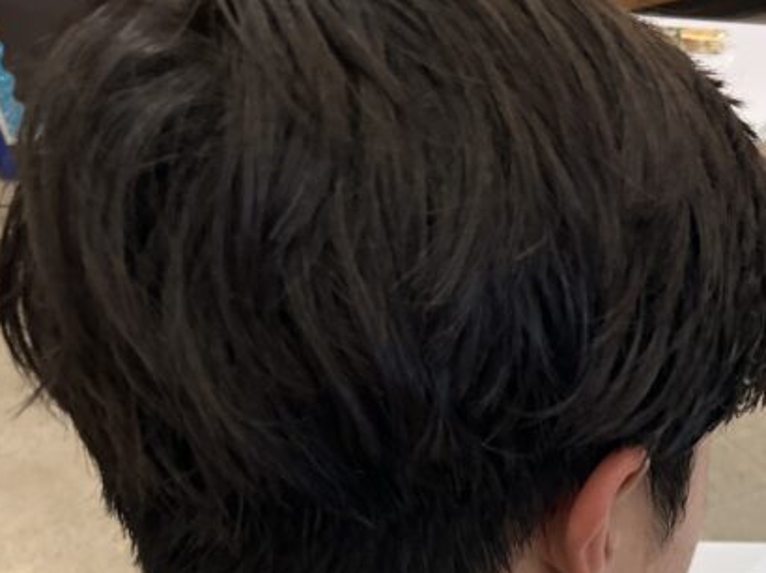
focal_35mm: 65
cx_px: 856
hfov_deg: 27.2
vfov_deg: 21.1
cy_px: 672
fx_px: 1438
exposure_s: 1/121
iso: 50
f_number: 1.6
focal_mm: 5.1
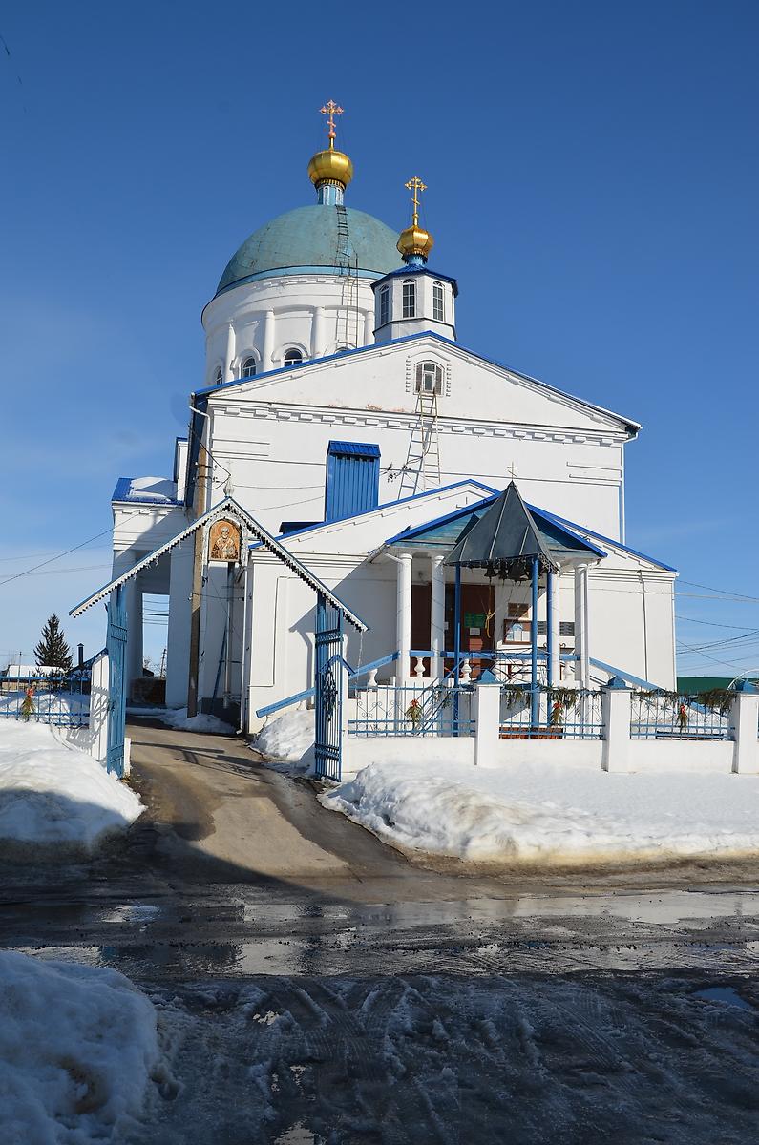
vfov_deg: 59.6
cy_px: 572
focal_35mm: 32
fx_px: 1000
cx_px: 380
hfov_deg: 41.5
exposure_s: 1/400
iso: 100
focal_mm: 21
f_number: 10
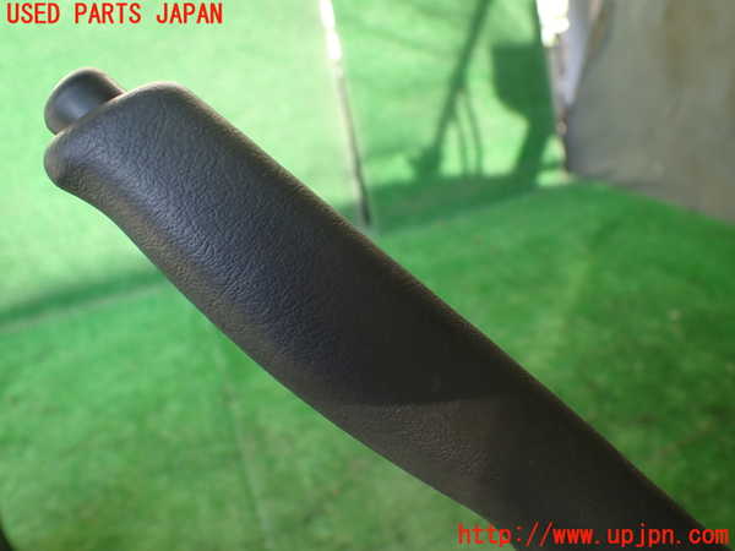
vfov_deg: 46.8
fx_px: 637
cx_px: 368
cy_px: 276
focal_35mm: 30
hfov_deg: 60.0
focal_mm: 5.4
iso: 160
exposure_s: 1/125
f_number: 2.3
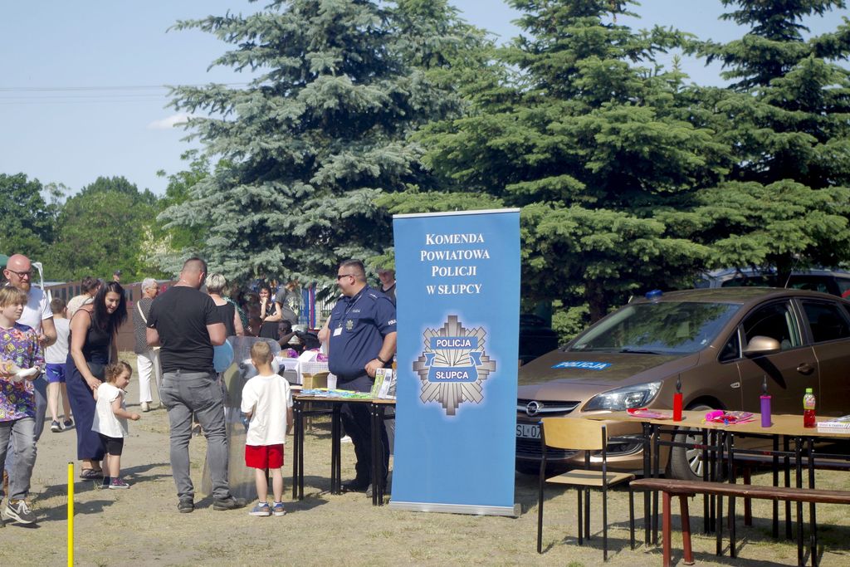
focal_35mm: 82
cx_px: 425
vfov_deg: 16.7
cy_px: 284
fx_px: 1936
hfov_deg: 24.8
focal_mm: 55
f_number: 6.3
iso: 100
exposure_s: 1/200
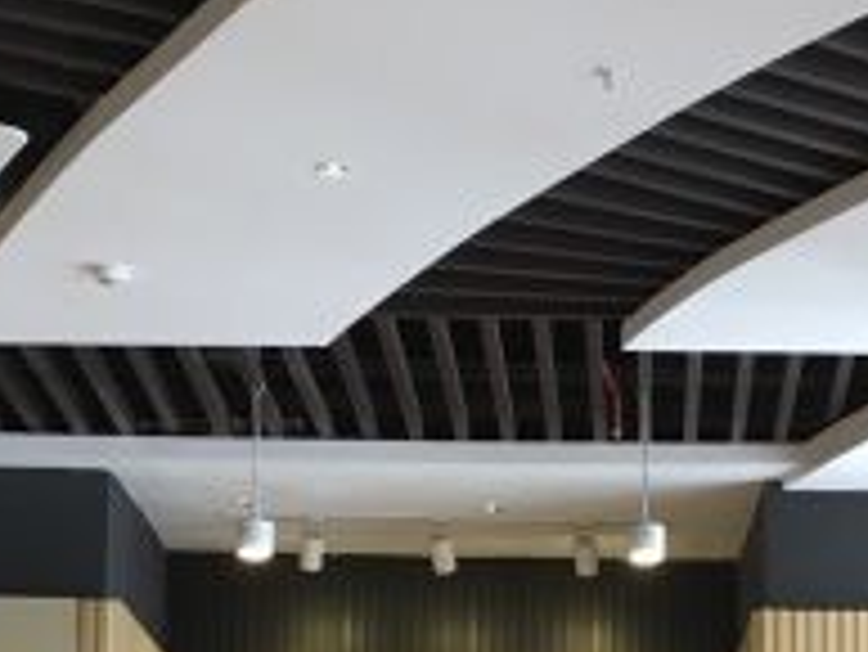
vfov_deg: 13.6
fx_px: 2635
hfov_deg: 18.5
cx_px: 738
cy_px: 866
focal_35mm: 105
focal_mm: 4.15
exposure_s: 1/33
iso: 64
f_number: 2.2
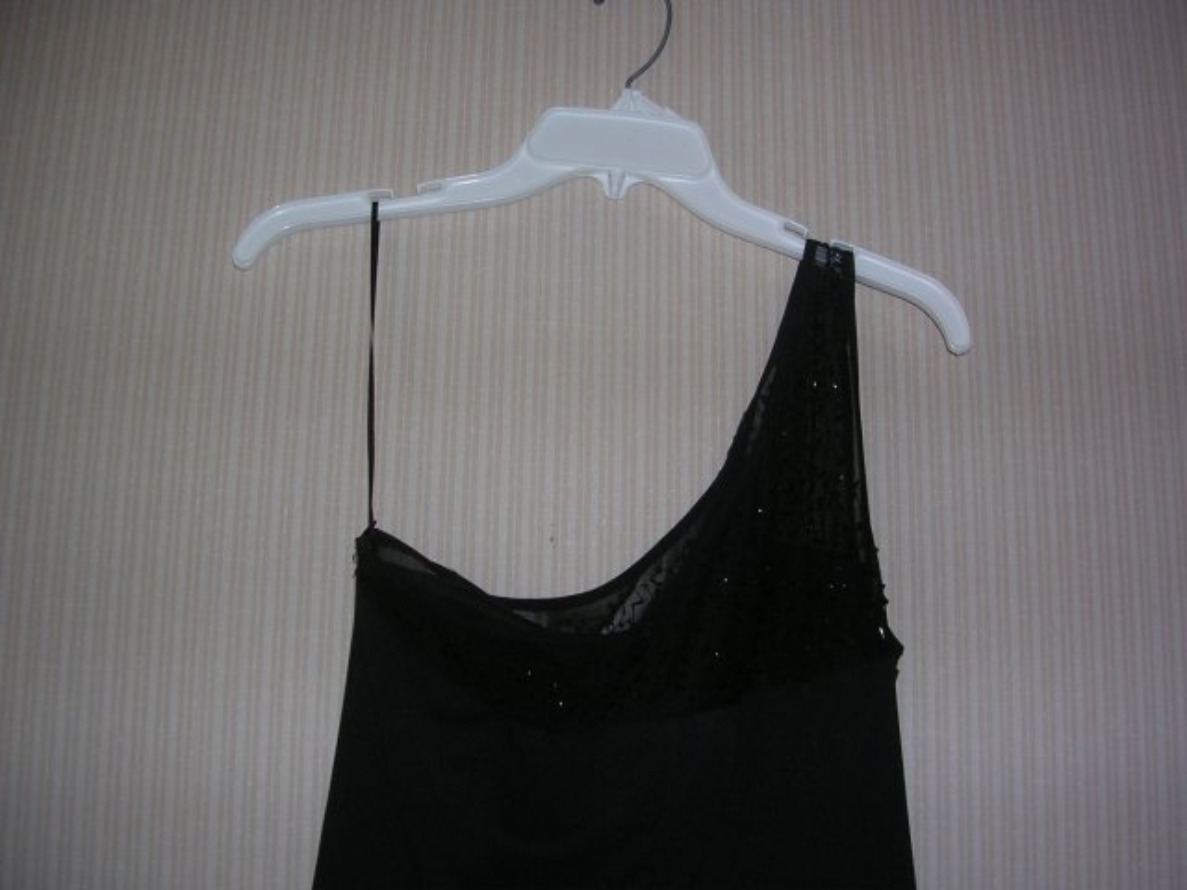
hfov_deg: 49.0
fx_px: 1303
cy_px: 445
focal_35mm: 38
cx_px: 594
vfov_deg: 37.7
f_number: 2.8
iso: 50
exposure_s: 1/60.1
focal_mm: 5.8
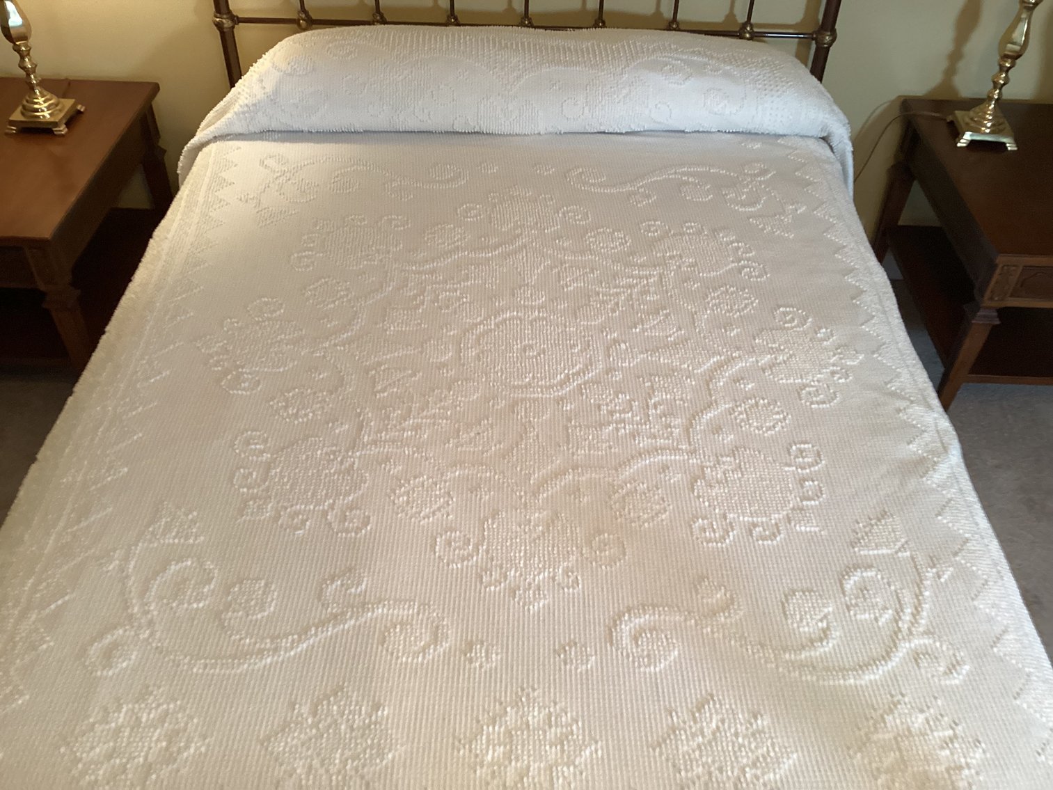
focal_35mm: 31
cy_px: 395
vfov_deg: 45.4
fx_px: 943
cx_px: 526
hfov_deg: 58.3
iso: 160
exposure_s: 1/50
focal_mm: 3.3
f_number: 2.4
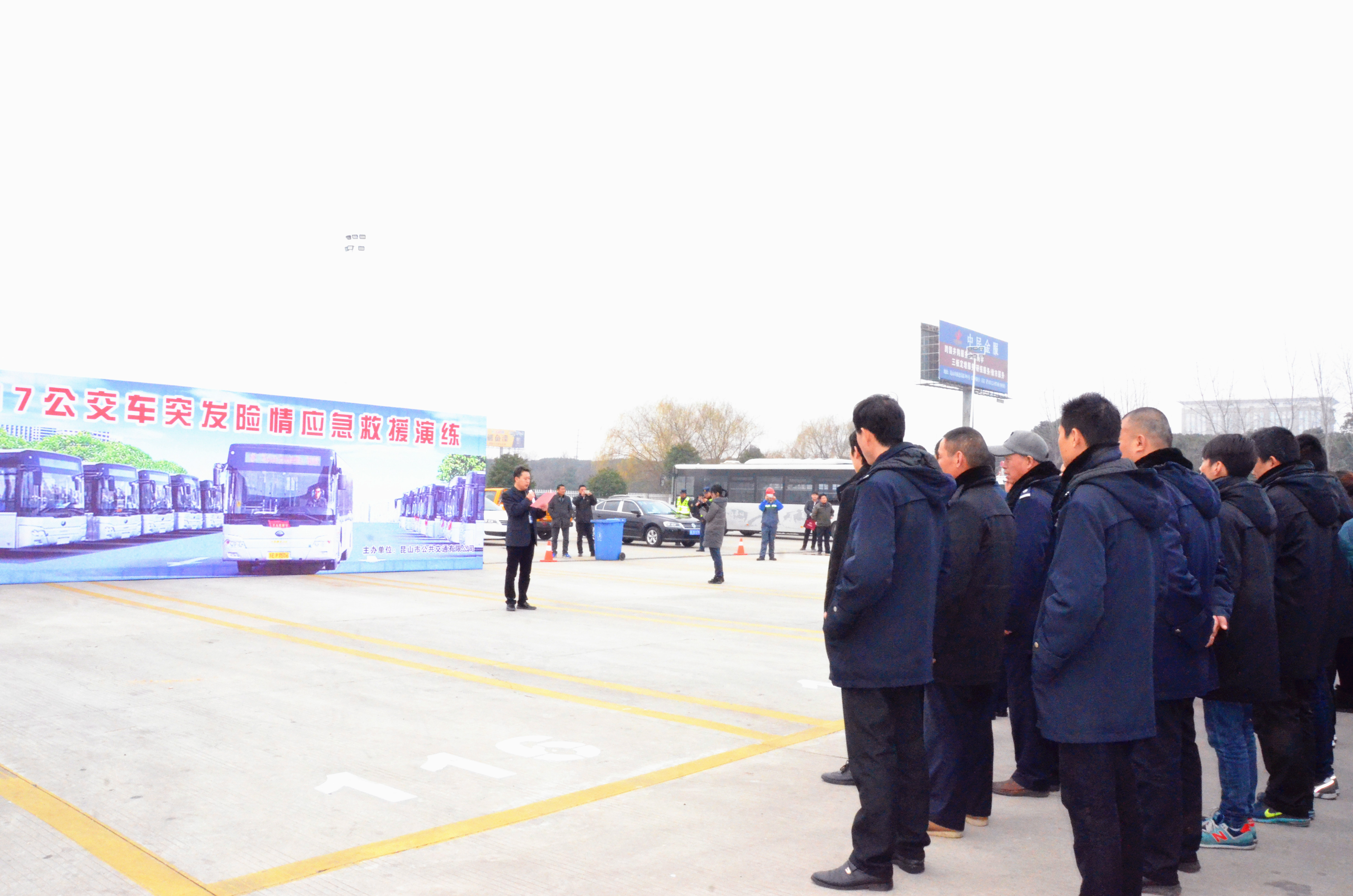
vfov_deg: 47.7
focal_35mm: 27
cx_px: 676
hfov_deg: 67.5
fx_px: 1013
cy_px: 448
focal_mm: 18
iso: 6400
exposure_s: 1/250
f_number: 22
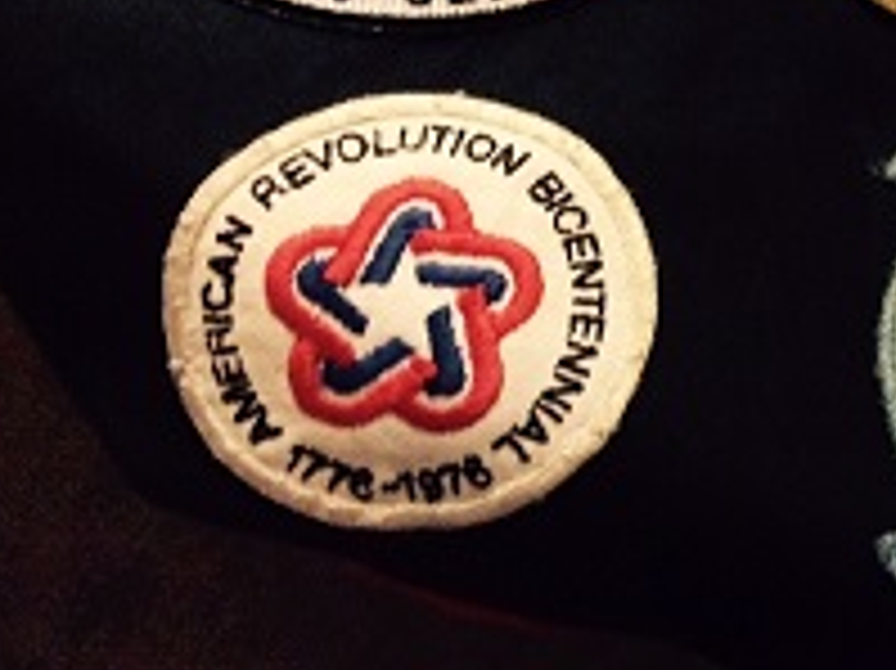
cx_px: 1058
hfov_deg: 25.2
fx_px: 1811
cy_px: -31
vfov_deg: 20.2
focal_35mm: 70
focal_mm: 4.15
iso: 400
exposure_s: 1/15
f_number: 2.2
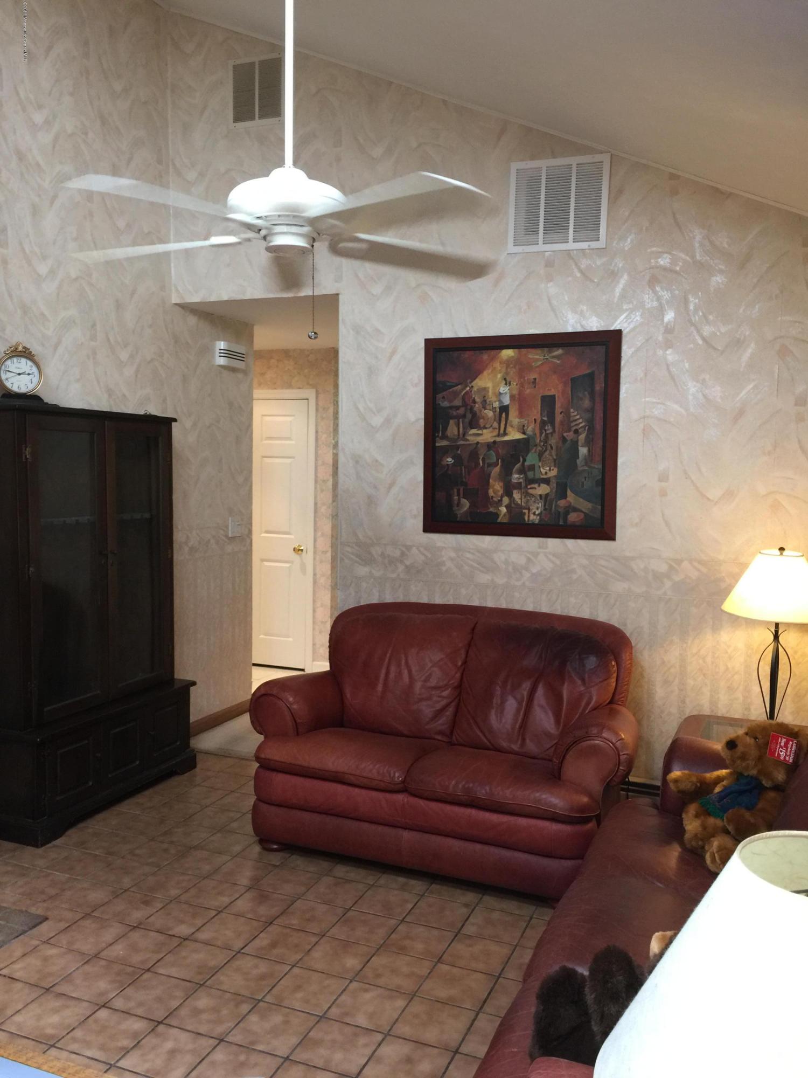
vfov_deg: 61.7
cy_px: 539
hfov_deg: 48.2
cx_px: 404
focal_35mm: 29
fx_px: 903
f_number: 2.2
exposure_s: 1/15
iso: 64
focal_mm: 4.15
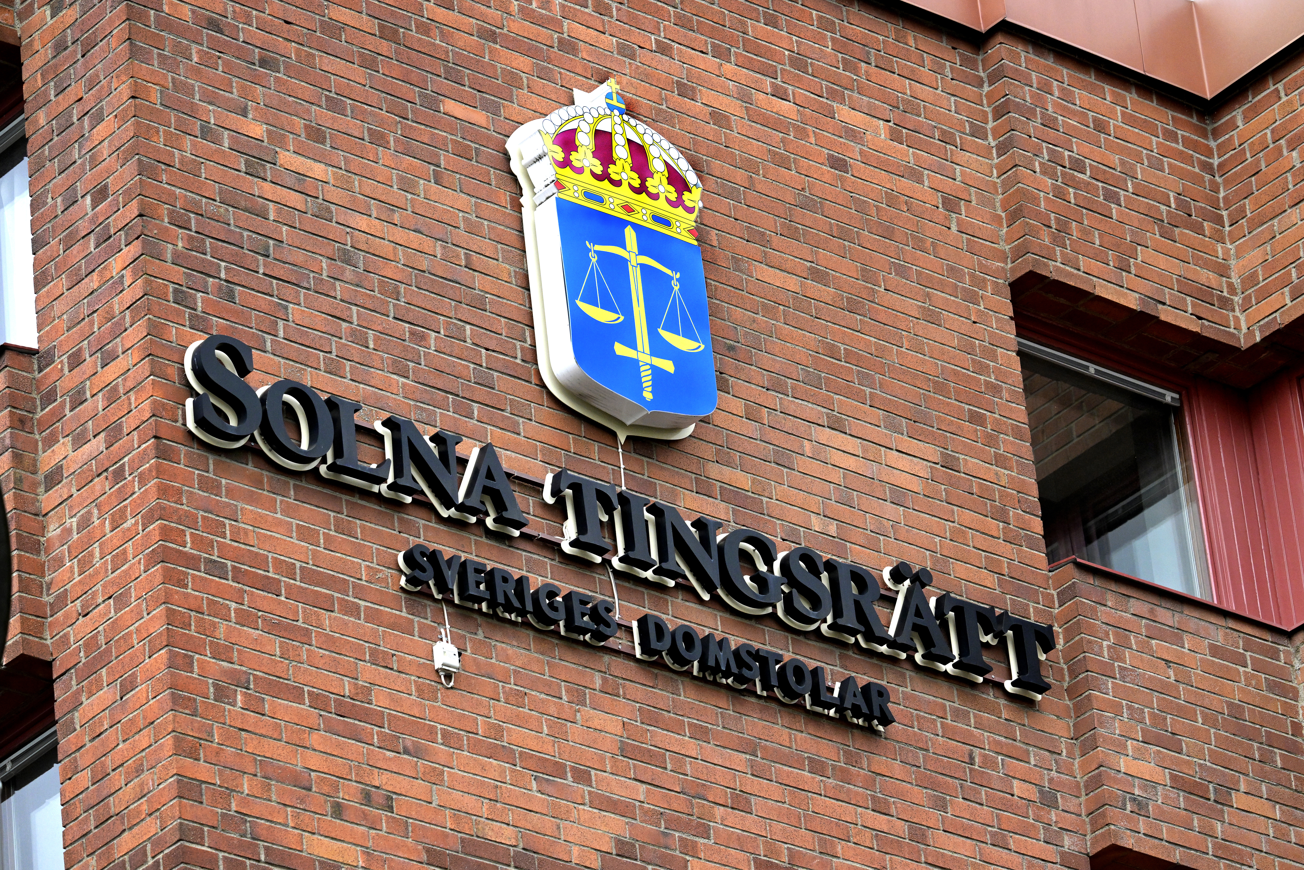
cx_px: 652
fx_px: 6701
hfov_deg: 11.1
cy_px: 435
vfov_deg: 7.4
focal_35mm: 185
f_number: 6.3
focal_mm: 185
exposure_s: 1/1250
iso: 3600
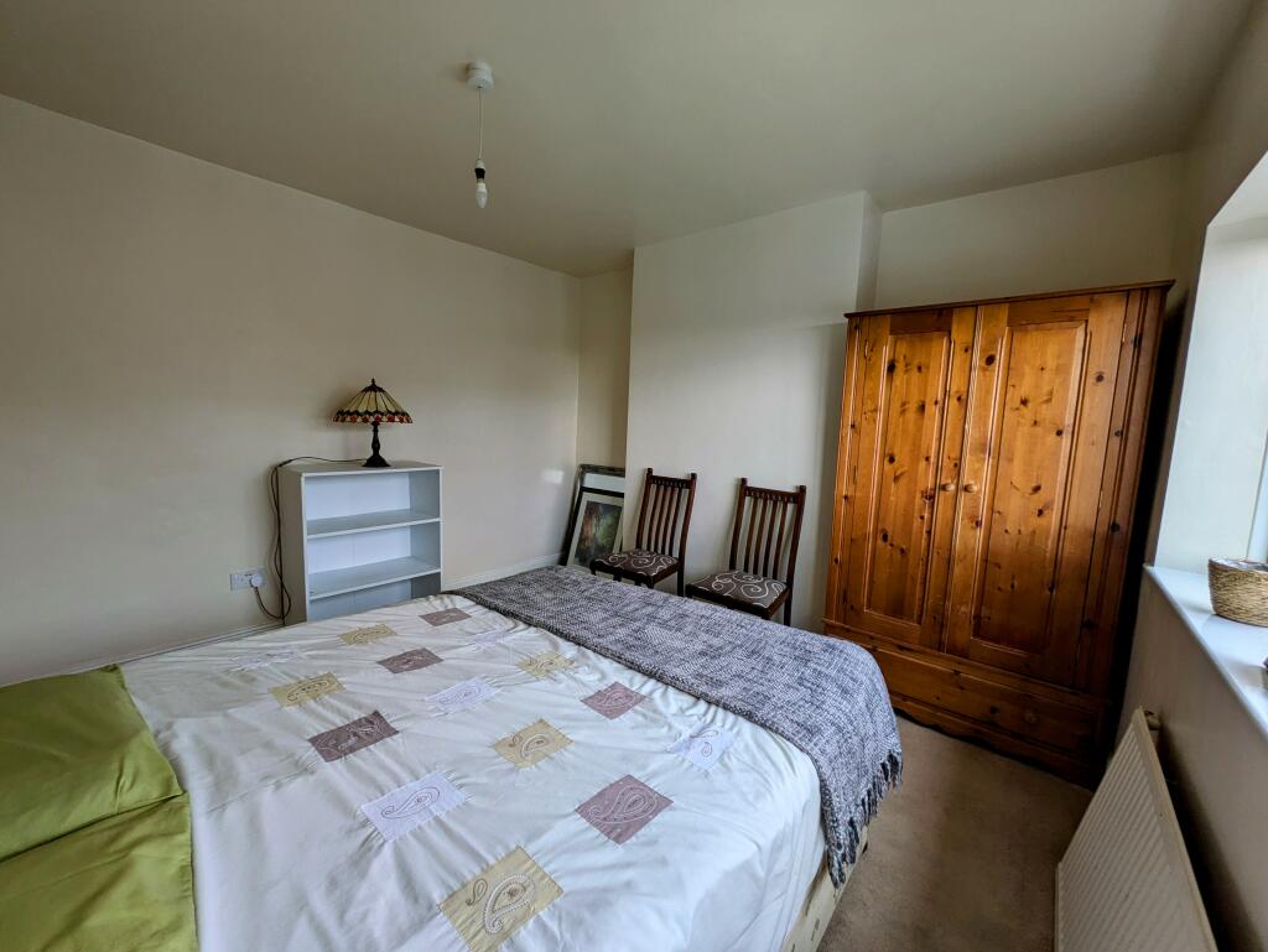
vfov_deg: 85.7
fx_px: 513
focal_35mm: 14
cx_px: 634
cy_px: 476
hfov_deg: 102.0
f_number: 2.2
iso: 41
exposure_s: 1/33.3
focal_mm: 1.83
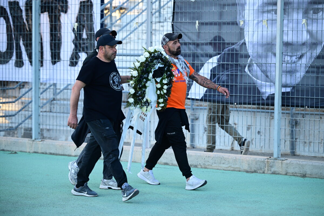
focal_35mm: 103
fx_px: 927
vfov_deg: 13.3
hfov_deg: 19.8
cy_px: 108
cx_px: 162
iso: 640
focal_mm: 103
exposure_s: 1/1000
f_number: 2.8
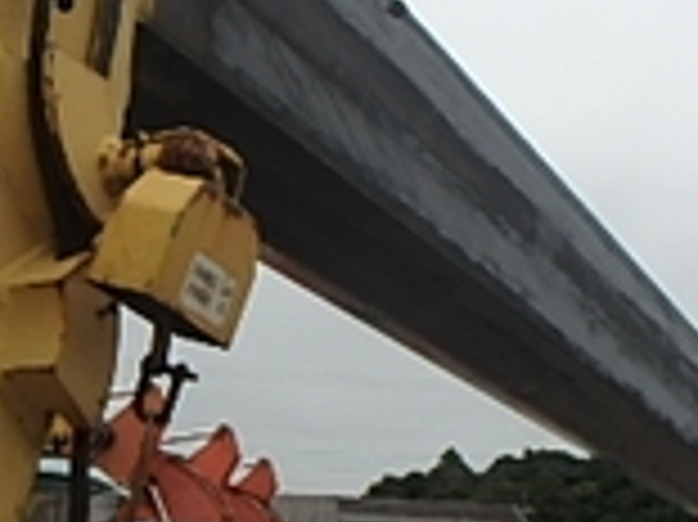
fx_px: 1310
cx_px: 252
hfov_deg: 29.7
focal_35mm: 65
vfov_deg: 22.6
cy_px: 238
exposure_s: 1/800
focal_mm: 3.7
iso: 125
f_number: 3.5
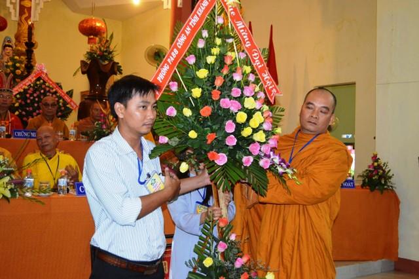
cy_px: 140
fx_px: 506
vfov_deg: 30.8
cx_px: 210
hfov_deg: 45.0
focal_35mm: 44
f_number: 4.5
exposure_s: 1/60
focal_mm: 29
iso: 1400
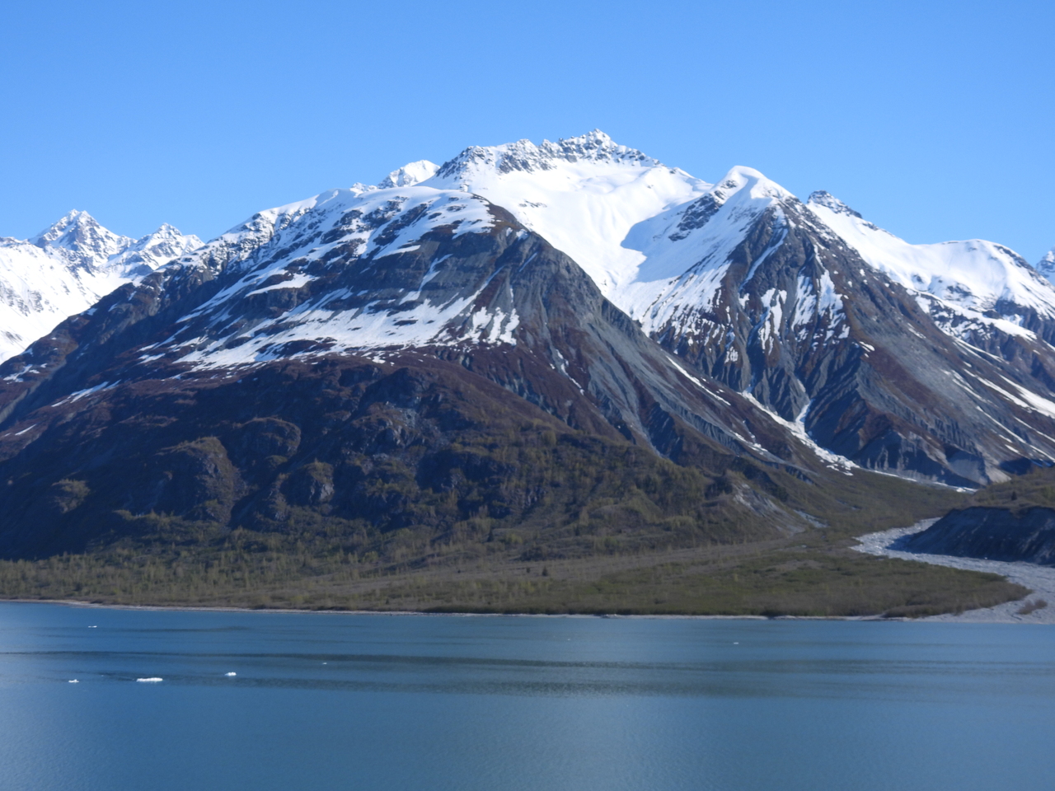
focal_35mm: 60
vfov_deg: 24.4
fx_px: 1829
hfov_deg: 32.2
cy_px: 396
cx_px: 528
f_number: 3.5
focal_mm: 10.7
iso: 100
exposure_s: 1/1600
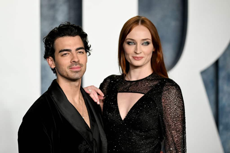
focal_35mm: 145
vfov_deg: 9.5
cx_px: 115
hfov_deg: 14.2
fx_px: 926
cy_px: 76
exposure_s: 1/1600
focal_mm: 145
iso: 2000
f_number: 2.8
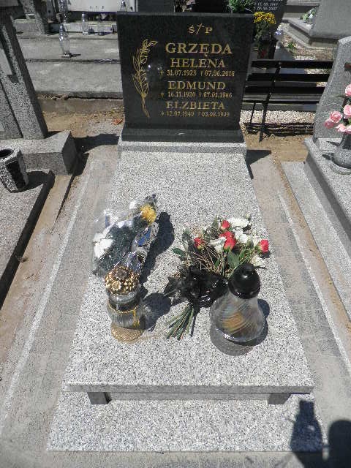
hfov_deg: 56.8
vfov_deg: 71.6
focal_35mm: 24
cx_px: 176
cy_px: 234
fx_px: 324
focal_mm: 4.3
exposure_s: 1/320
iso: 64
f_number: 8.3
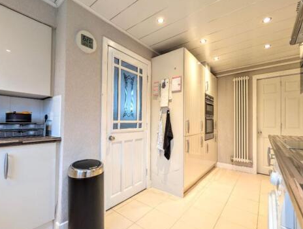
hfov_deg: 98.0
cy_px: 119
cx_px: 149
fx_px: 132
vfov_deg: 81.9
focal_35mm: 15
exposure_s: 1/25
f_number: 1.7
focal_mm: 2.02
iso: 52
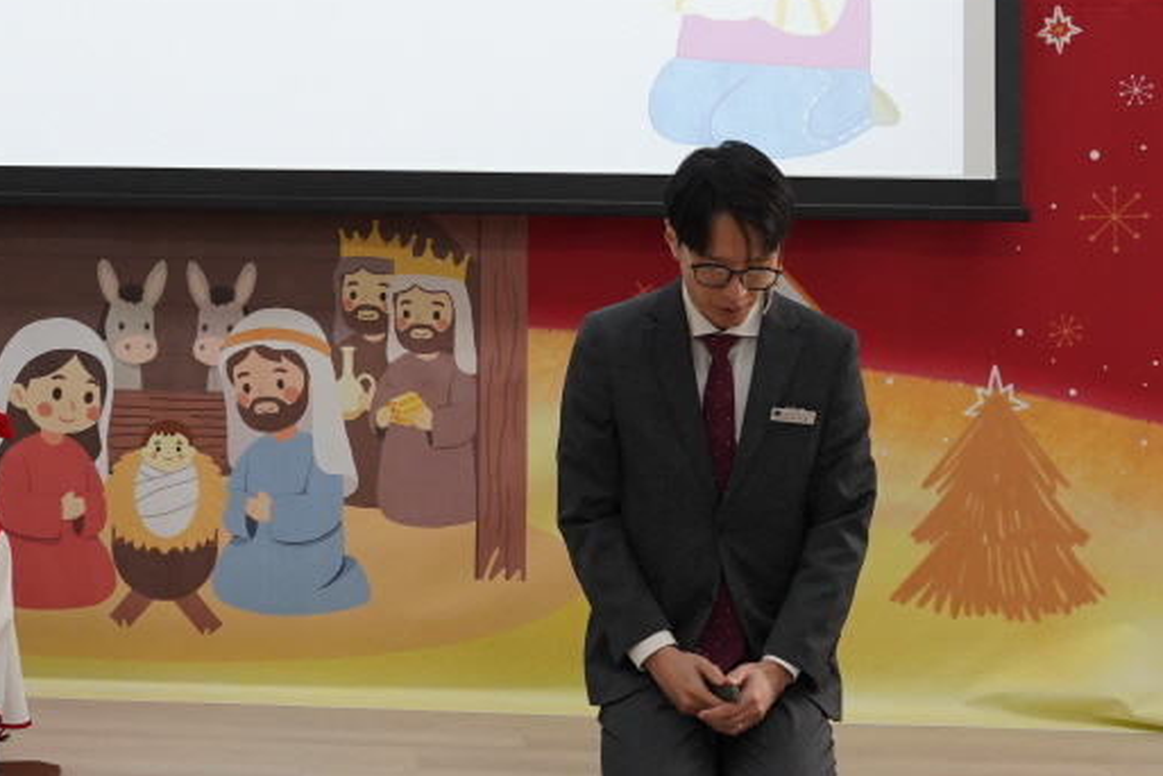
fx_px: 2455
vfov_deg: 17.6
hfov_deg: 26.2
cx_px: 227
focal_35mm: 76
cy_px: 60
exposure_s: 1/160
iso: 2500
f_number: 7.1
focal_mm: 30
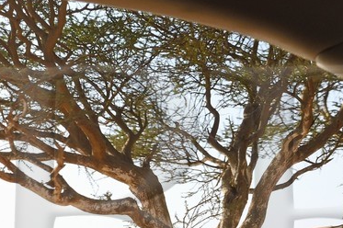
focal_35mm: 103
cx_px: 232
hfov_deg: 19.8
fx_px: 980
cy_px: 218
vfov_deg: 13.1
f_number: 22
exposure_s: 1/60
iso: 200
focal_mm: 24
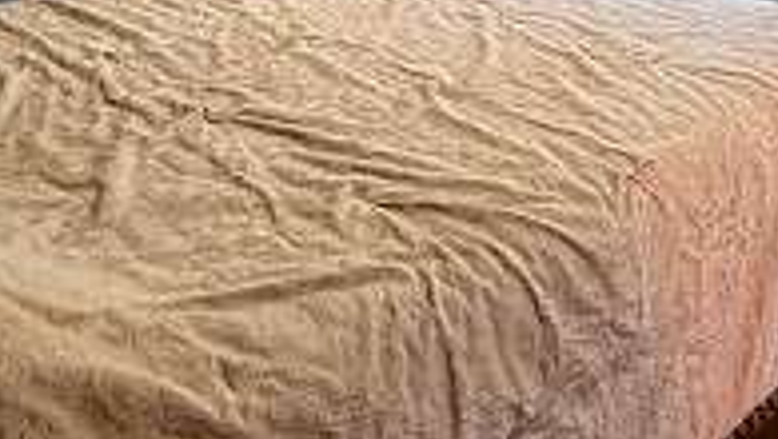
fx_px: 1032
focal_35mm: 50
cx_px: 658
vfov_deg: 21.8
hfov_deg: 39.1
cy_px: -124
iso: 400
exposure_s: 1/60
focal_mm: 2.22
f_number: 2.2
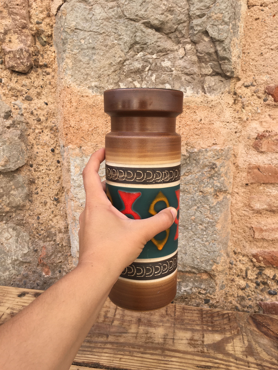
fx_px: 311
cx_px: 139
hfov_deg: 48.2
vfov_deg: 61.7
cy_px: 185
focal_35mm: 29
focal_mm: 4.15
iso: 25
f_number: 2.2
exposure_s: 1/159
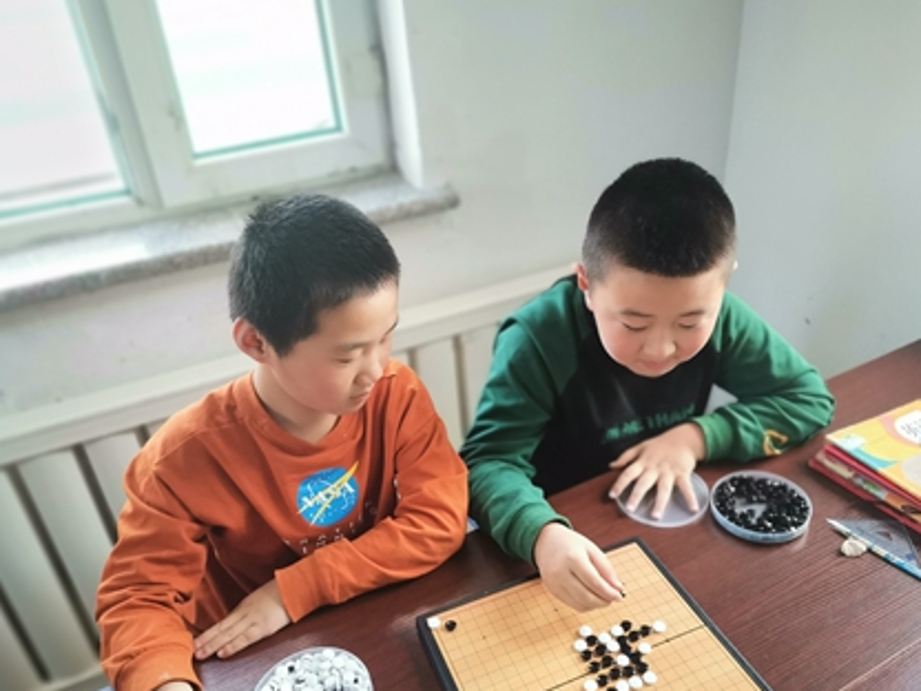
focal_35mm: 30
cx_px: 500
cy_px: 392
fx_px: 798
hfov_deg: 59.9
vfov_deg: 46.7
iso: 320
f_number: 2.4
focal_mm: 4.75
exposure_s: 1/50
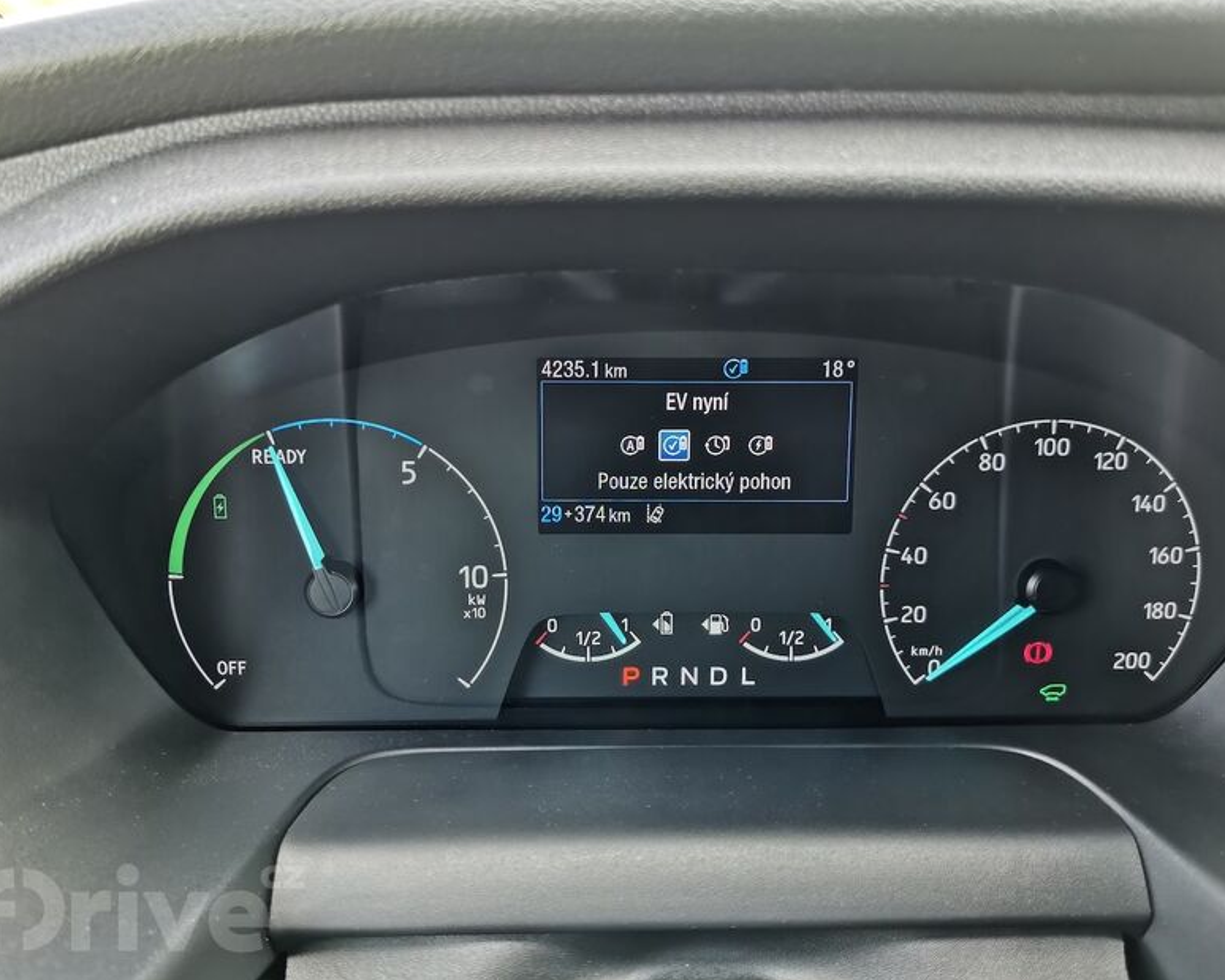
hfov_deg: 62.2
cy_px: 482
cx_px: 617
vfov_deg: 51.5
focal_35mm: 28
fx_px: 1015
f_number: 1.4
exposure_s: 1/100
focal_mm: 4.66
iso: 100
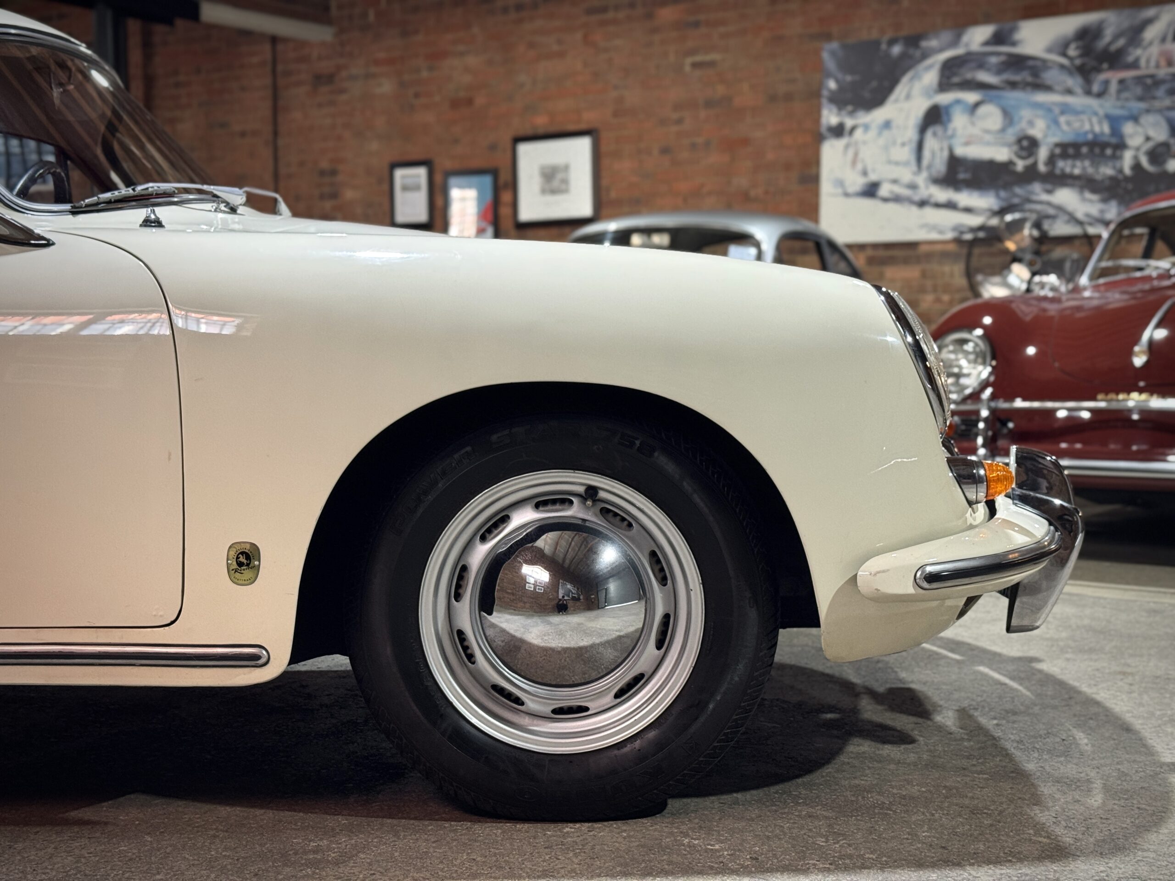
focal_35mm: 48
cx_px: 588
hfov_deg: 39.7
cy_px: 440
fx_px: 1629
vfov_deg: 30.3
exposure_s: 1/50
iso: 160
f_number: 1.78
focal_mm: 6.76
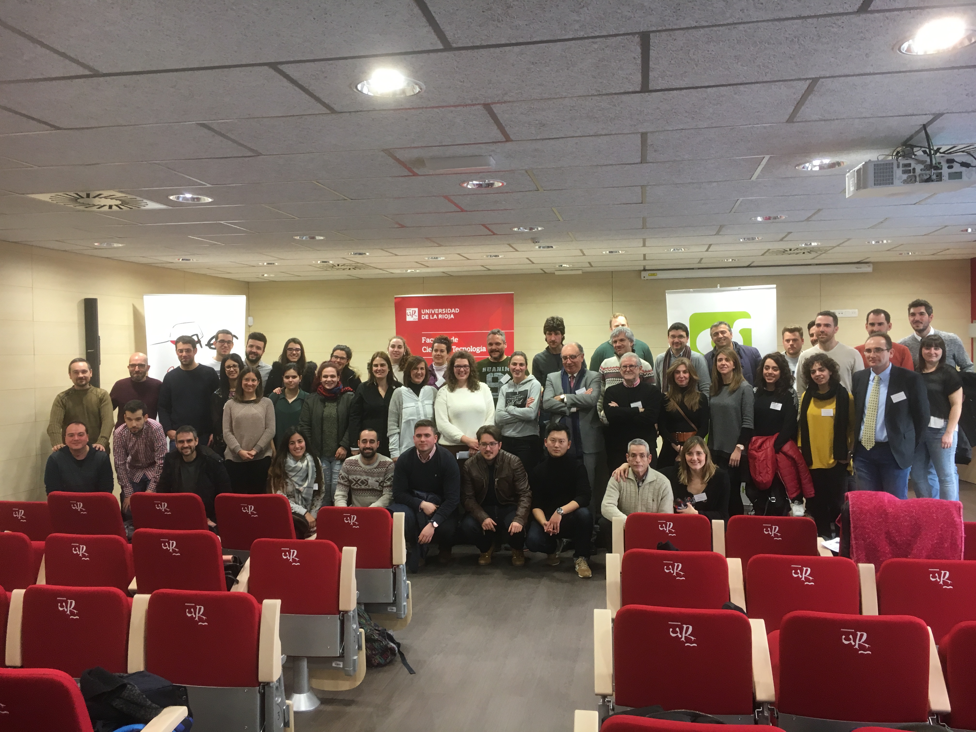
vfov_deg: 48.2
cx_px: 488
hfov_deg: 61.7
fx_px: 818
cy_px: 366
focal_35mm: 29
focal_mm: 4.15
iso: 50
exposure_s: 1/33
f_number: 2.2
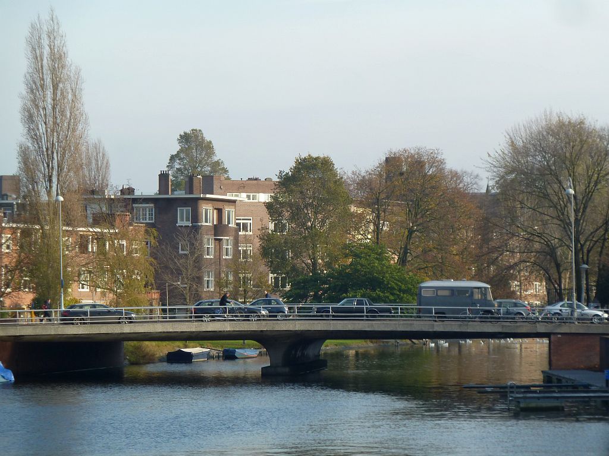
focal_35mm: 158
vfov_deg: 9.4
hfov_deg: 12.5
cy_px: 228
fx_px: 2780
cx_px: 304
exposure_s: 1/160
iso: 80
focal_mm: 25.9
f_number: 4.5
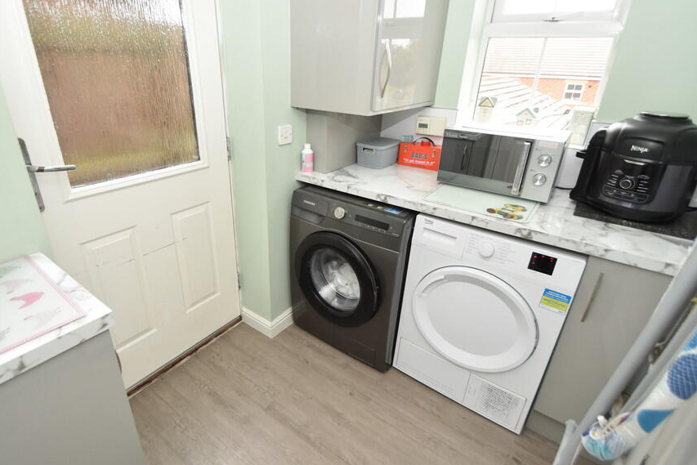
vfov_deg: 67.3
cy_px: 219
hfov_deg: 89.8
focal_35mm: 18
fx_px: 349
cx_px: 319
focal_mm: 10
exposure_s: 1/80
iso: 800
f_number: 4.5
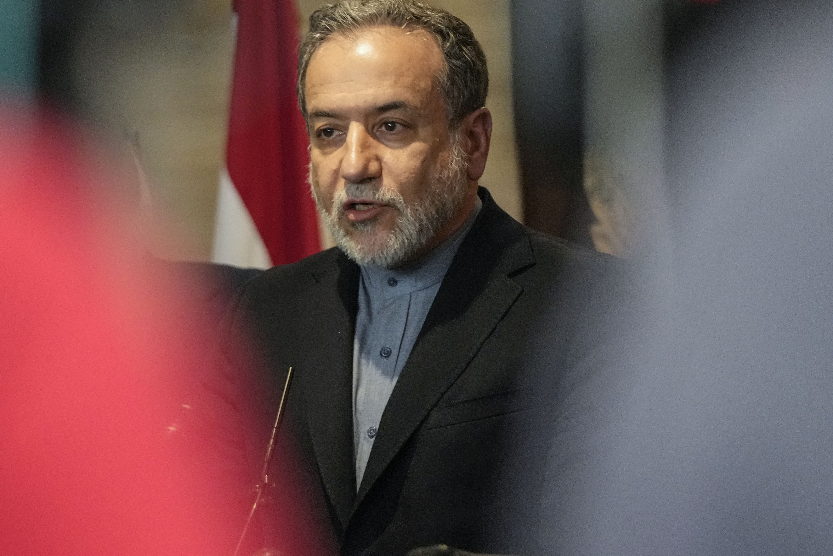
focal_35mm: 304
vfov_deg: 4.5
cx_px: 411
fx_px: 7033
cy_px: 262
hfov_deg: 6.8
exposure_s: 1/320
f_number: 2.8
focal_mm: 200
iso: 4000
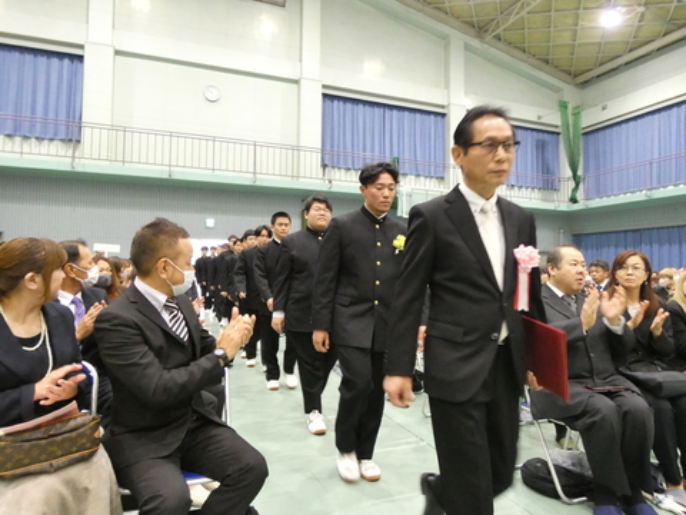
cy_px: 258
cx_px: 343
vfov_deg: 61.1
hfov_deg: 76.4
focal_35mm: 22
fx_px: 436
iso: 1000
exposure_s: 1/60
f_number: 2.9
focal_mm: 3.9
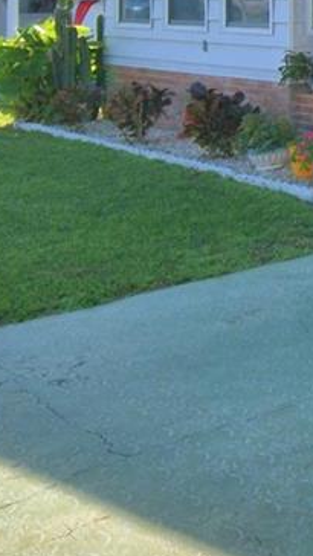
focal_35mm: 69
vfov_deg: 28.5
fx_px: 1017
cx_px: 663
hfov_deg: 14.1
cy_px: -14
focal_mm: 10
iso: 100
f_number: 4.5
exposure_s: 1/1600
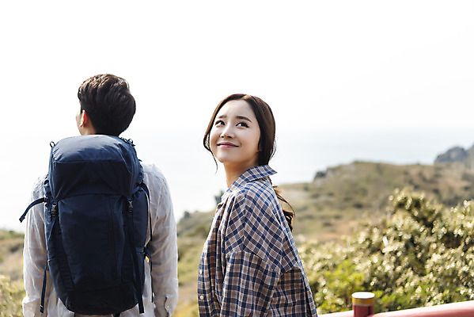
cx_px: 237
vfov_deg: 27.0
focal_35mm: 50
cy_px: 158
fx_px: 659
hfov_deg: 39.6
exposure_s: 1/1600
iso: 100
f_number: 2.8
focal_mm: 50
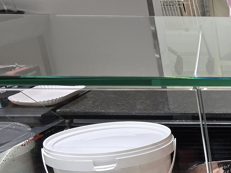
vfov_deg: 15.5
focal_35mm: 92
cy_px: 208
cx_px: 405
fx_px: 614
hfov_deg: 17.6
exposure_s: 1/180
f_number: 1.7
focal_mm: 6.3
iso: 100
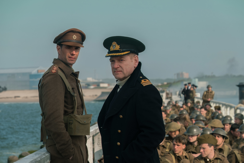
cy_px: 82
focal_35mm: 156
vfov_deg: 8.8
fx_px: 1057
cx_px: 122
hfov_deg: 13.2
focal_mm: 104.2
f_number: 8
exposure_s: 1/250
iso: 250
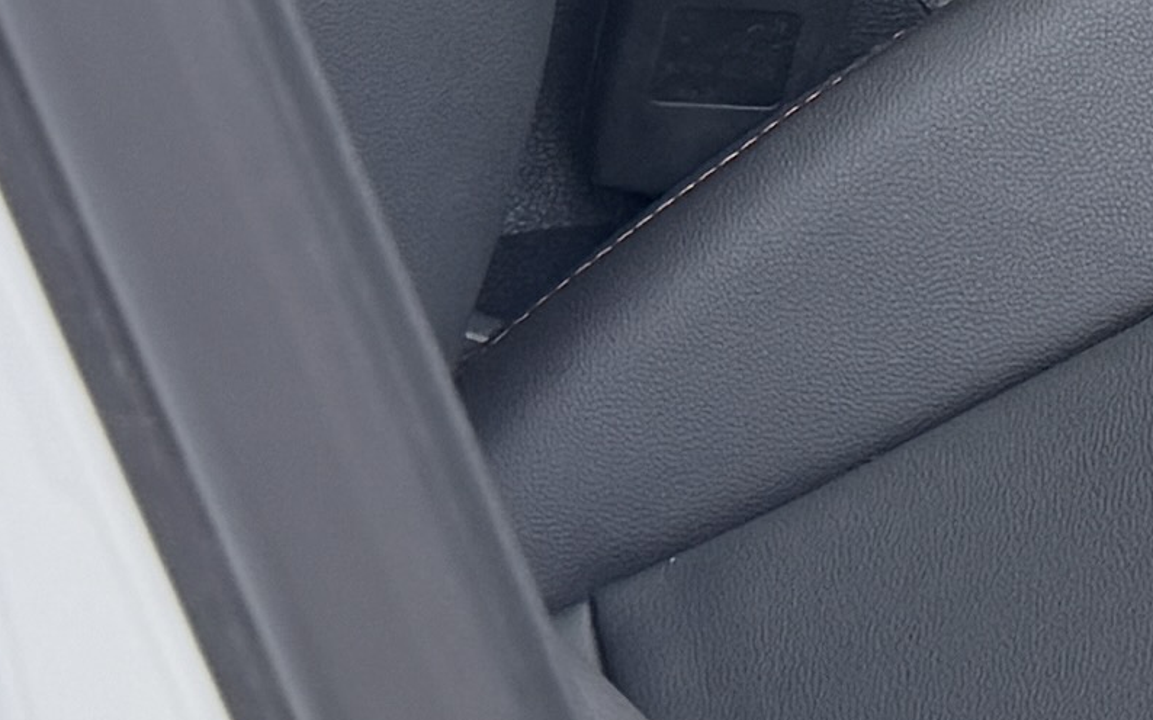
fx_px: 5750
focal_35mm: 183
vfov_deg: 6.8
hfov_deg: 10.5
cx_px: 2348
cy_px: -1050
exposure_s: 1/332
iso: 100
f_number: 1.78
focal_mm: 6.76
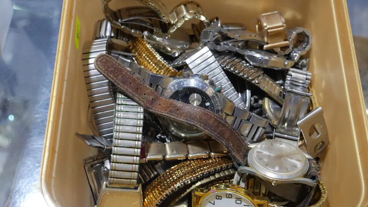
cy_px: 81
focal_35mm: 53
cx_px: 185
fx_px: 517
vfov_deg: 22.6
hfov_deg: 39.2
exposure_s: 1/60
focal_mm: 24
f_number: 5.2
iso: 500
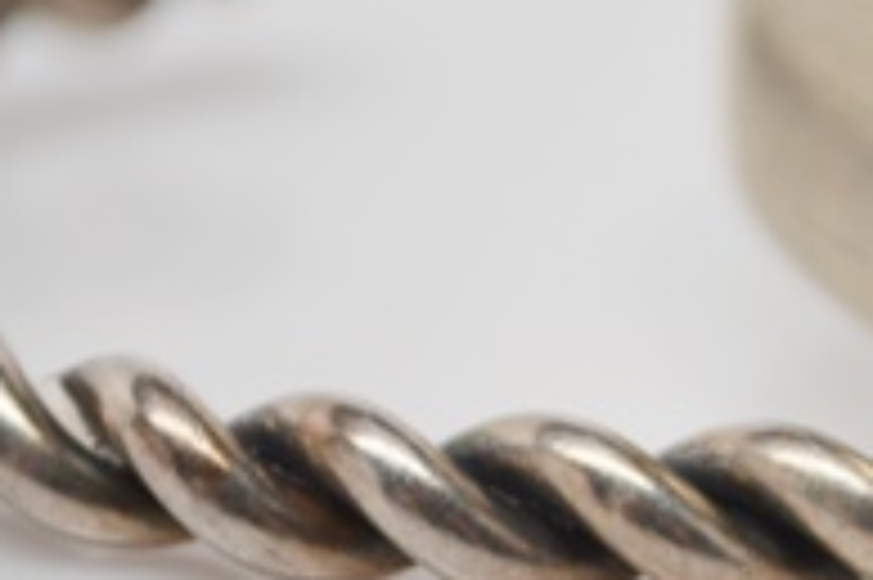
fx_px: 6192
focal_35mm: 256
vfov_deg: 5.4
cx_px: 1048
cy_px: 436
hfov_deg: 8.0
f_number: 5.6
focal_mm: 55
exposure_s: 1/80
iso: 400
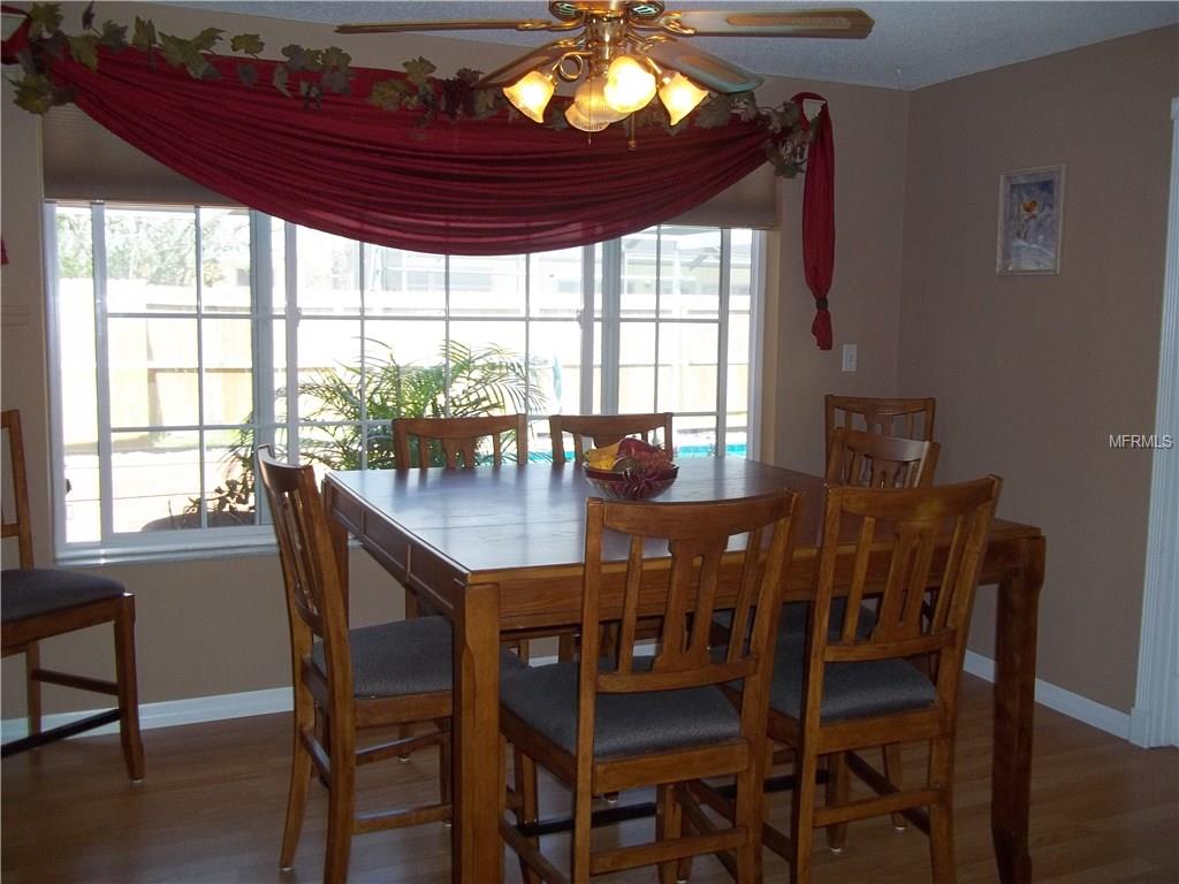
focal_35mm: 32
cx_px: 590
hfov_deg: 56.8
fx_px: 1090
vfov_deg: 44.2
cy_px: 442
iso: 100
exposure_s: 1/100
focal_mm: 5.7
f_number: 2.9
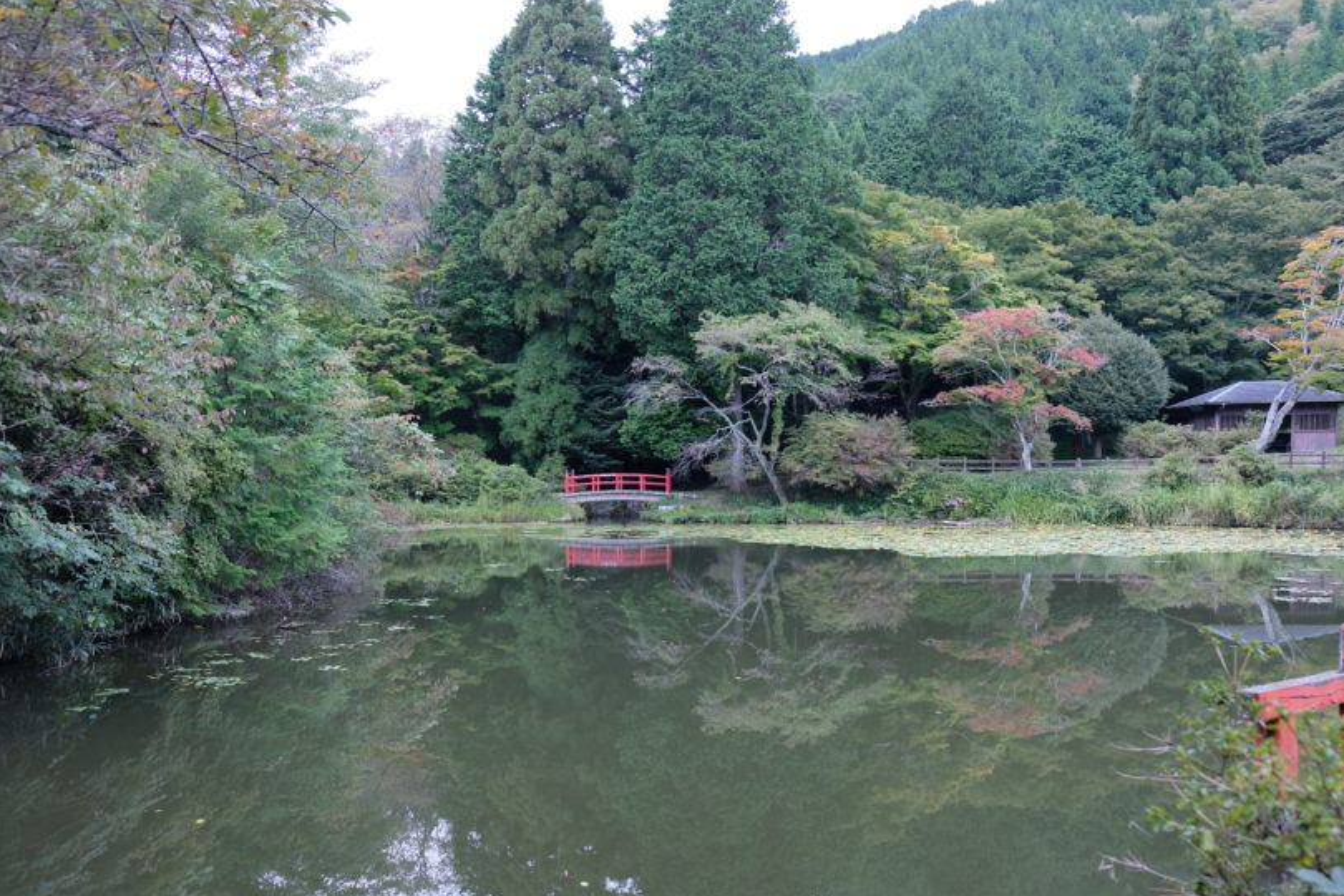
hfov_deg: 61.9
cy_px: 494
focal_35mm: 30
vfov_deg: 43.5
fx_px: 1120
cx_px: 692
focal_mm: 18
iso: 800
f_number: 2.8
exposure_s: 1/75
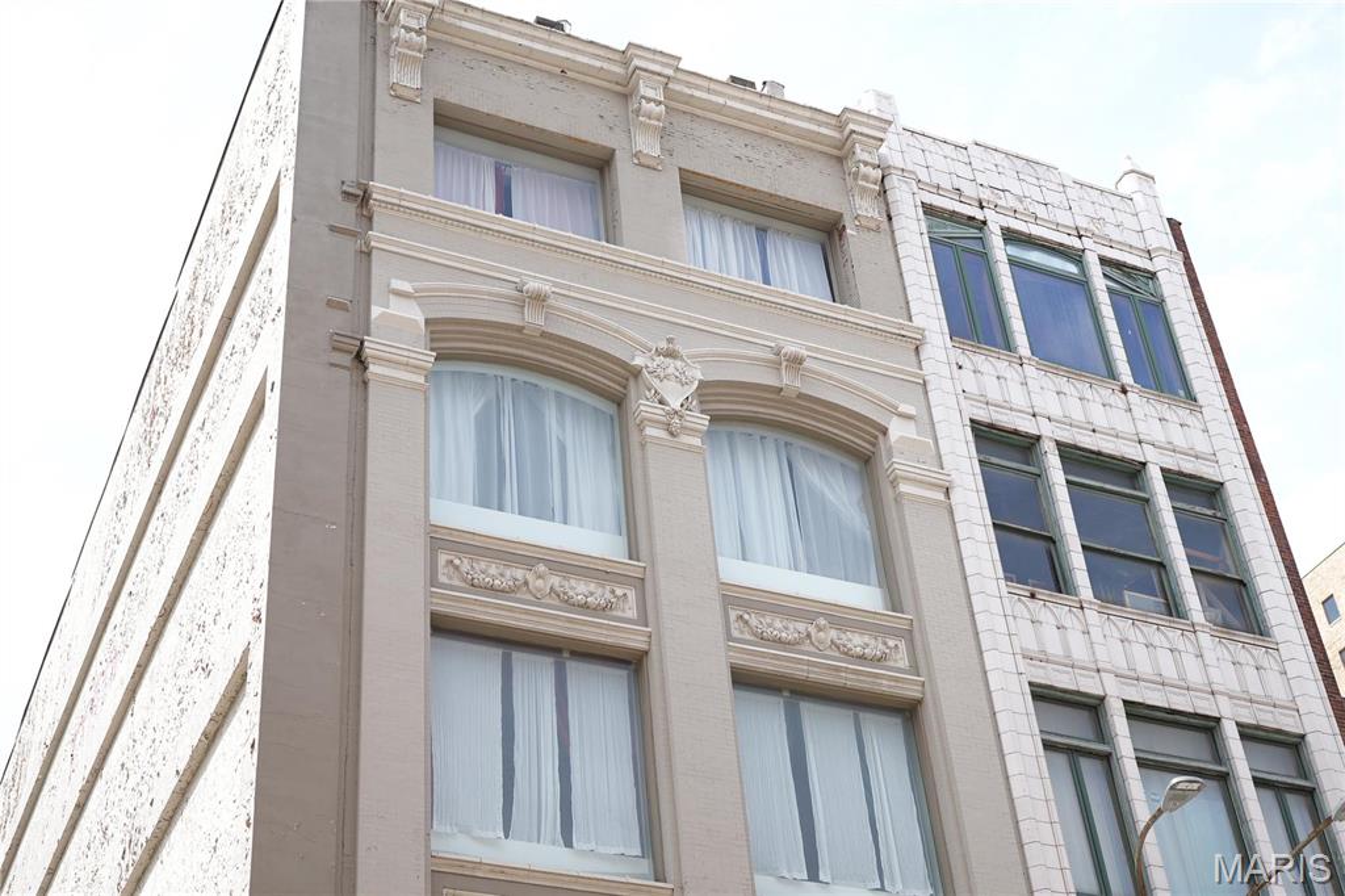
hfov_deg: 38.2
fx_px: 1942
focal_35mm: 52
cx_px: 672
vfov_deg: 26.0
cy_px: 448
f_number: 2
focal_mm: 35
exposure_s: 1/1250
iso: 100
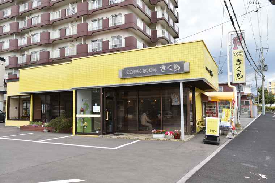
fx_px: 206
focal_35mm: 27
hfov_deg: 67.4
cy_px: 92
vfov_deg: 47.9
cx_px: 138
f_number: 6.3
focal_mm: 18
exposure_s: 1/160
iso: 100
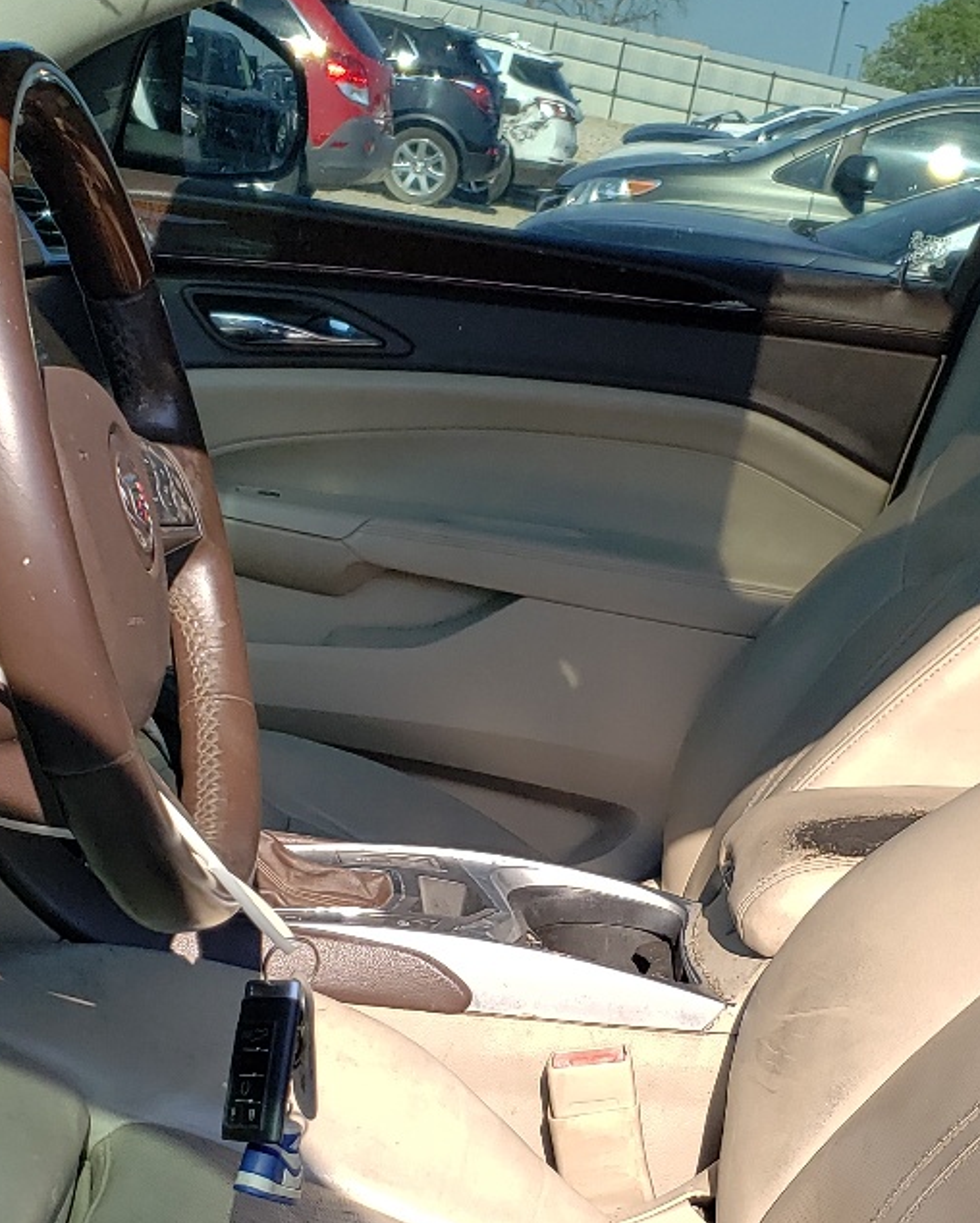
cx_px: 650
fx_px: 2318
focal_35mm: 64
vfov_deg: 29.2
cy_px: 883
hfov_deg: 23.8
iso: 50
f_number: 1.5
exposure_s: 1/2000
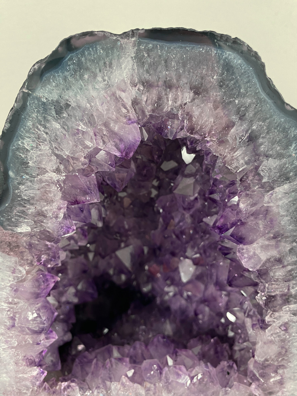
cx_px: 148
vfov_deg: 67.3
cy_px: 198
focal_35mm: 26
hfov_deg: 53.1
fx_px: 297
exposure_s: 1/86
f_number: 1.8
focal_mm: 4.25
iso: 125
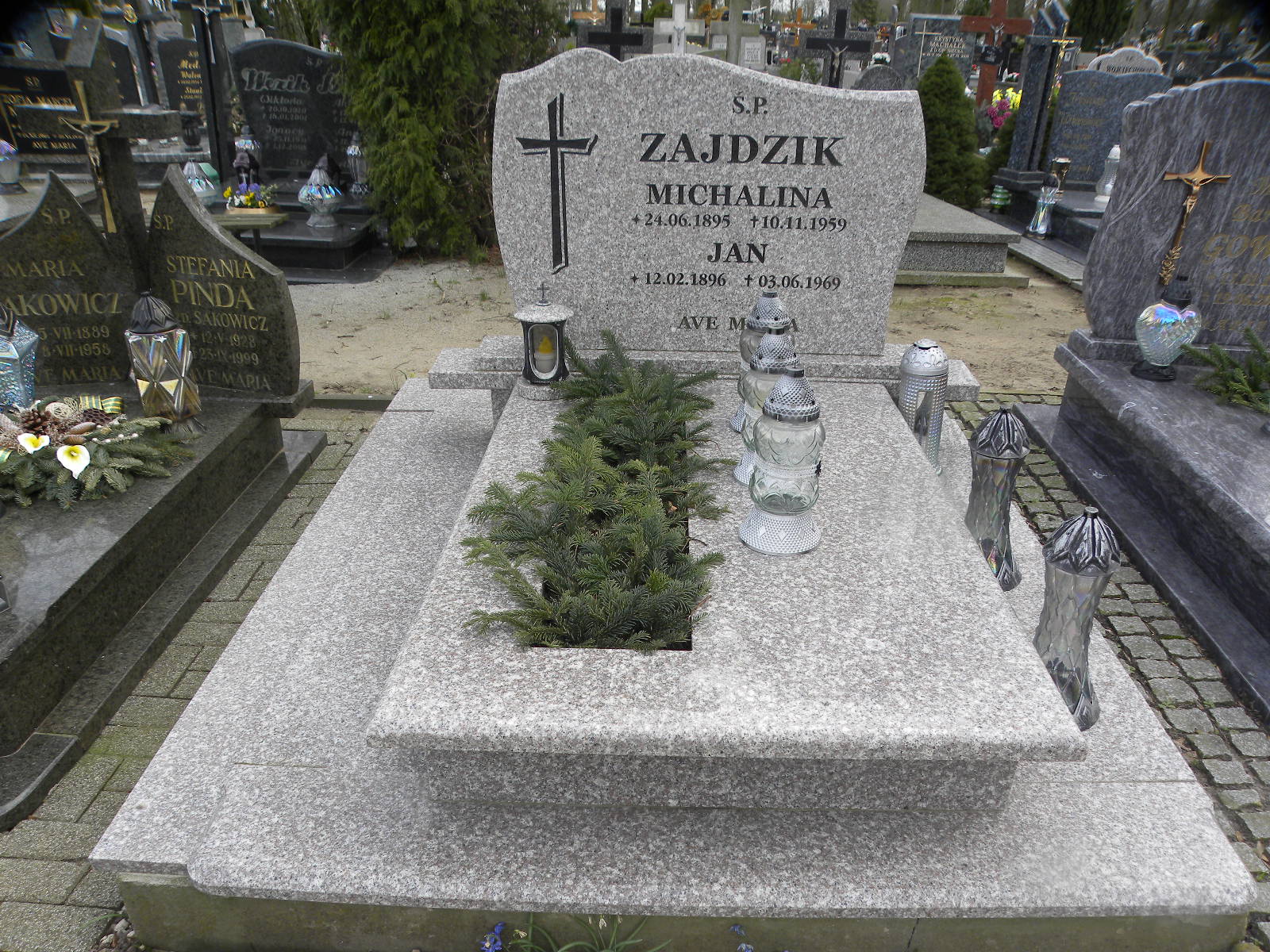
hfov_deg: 67.3
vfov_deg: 53.1
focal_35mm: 26
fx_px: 954
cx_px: 635
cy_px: 476
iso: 64
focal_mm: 4.6
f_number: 3.5
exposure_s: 1/148
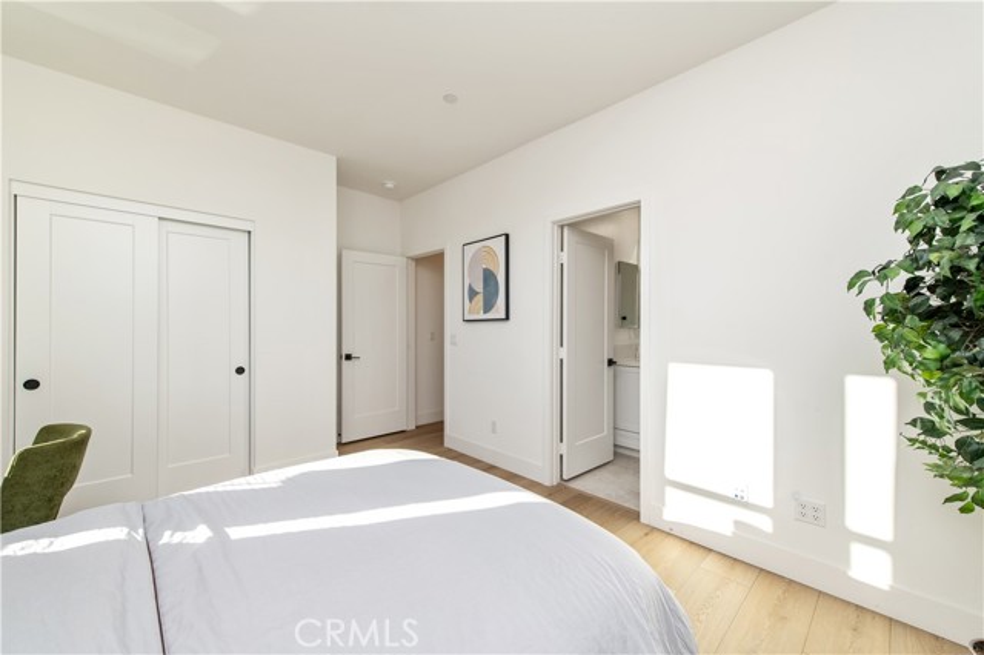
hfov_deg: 104.3
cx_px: 492
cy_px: 328
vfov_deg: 81.1
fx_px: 382
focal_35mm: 14
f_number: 6.3
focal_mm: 14
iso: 100
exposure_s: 1/160
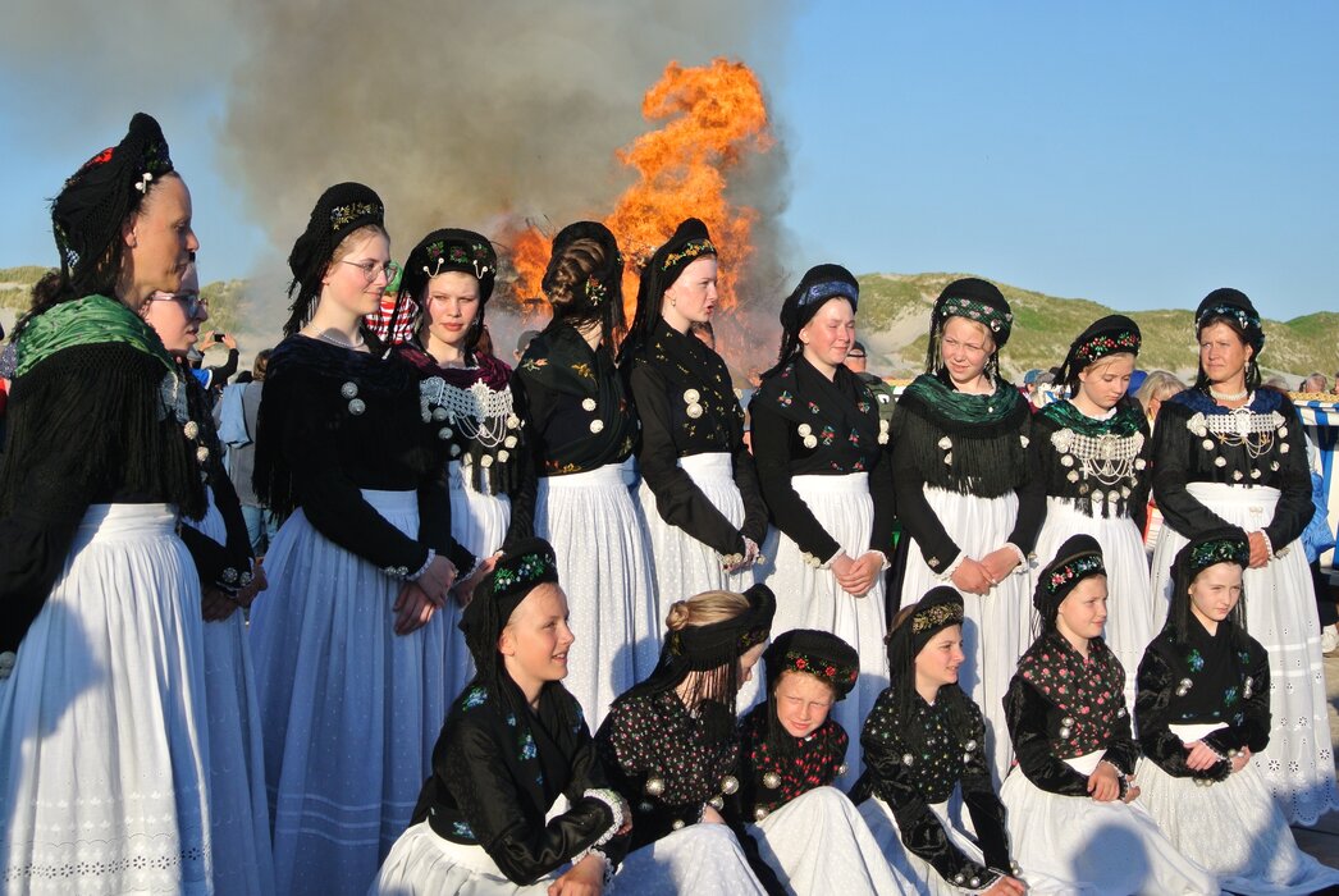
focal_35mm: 54
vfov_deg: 25.1
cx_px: 670
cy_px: 448
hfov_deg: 36.8
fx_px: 2011
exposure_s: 1/500
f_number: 5
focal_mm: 20.3
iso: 100
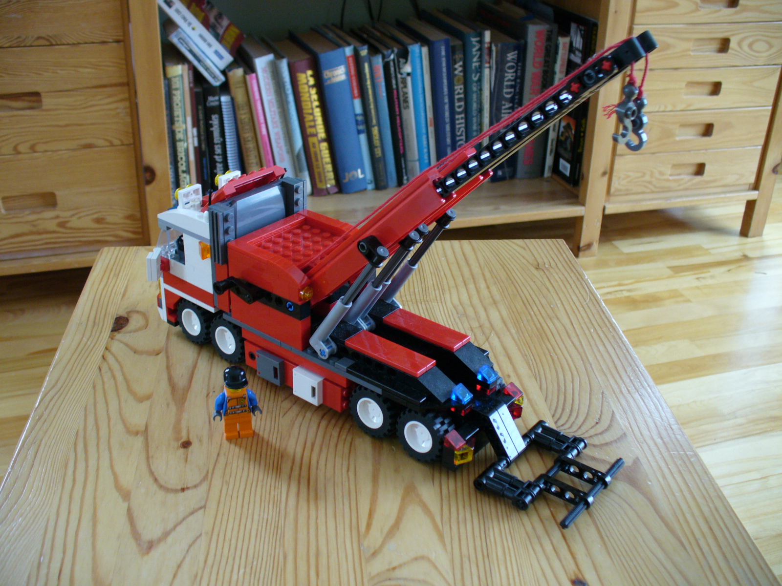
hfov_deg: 50.1
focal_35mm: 37
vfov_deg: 38.7
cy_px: 293
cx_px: 391
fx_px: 836
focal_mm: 6.1
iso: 160
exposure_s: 1/30
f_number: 2.8
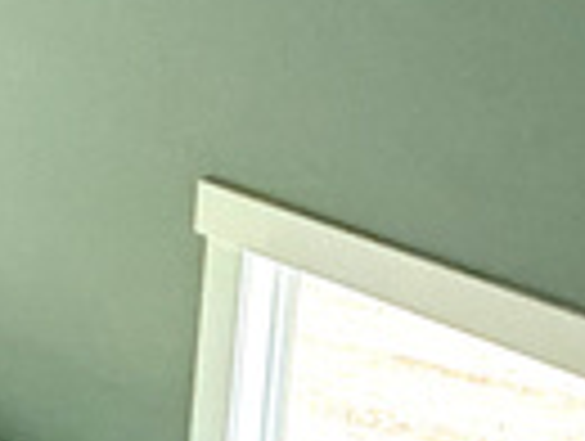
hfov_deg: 11.6
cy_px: -428
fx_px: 1862
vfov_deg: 12.1
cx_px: -1098
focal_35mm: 110
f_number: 2.2
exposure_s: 1/289
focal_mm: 2.22
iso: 64
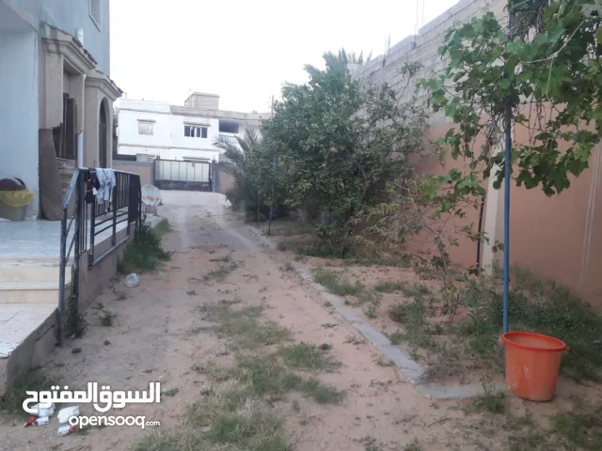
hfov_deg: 65.3
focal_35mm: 27
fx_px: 470
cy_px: 226
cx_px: 301
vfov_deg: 51.4
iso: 64
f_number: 1.9
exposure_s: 1/50
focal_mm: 3.6
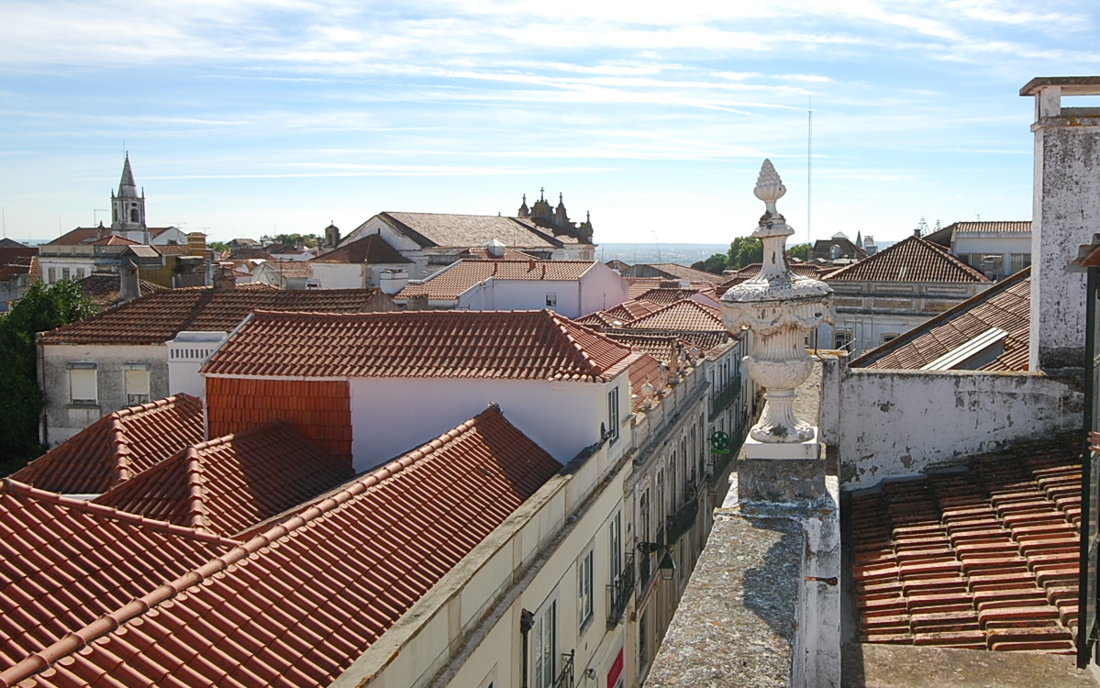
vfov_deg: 43.8
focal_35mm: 28
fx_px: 852
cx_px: 717
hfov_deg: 64.3
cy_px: 282
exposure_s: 1/200
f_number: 9
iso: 100
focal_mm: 11.5
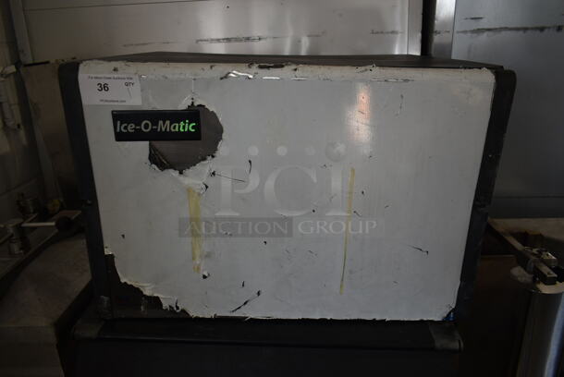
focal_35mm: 27
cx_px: 282
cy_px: 188
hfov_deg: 67.3
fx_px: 423
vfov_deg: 48.0
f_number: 3.5
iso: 160
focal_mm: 18
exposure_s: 1/30
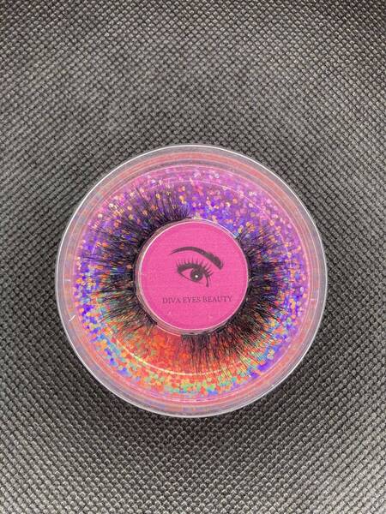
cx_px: 193
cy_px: 257
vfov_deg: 63.4
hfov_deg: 49.7
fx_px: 416
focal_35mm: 28
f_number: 1.8
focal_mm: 3.99
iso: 64
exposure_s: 1/50
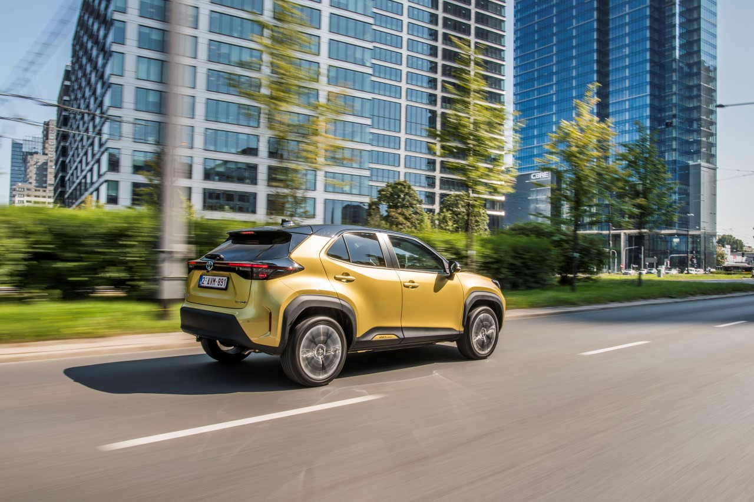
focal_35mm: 27
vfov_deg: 47.9
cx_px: 377
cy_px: 251
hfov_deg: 67.4
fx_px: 565
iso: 160
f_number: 13
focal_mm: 18
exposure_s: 1/30
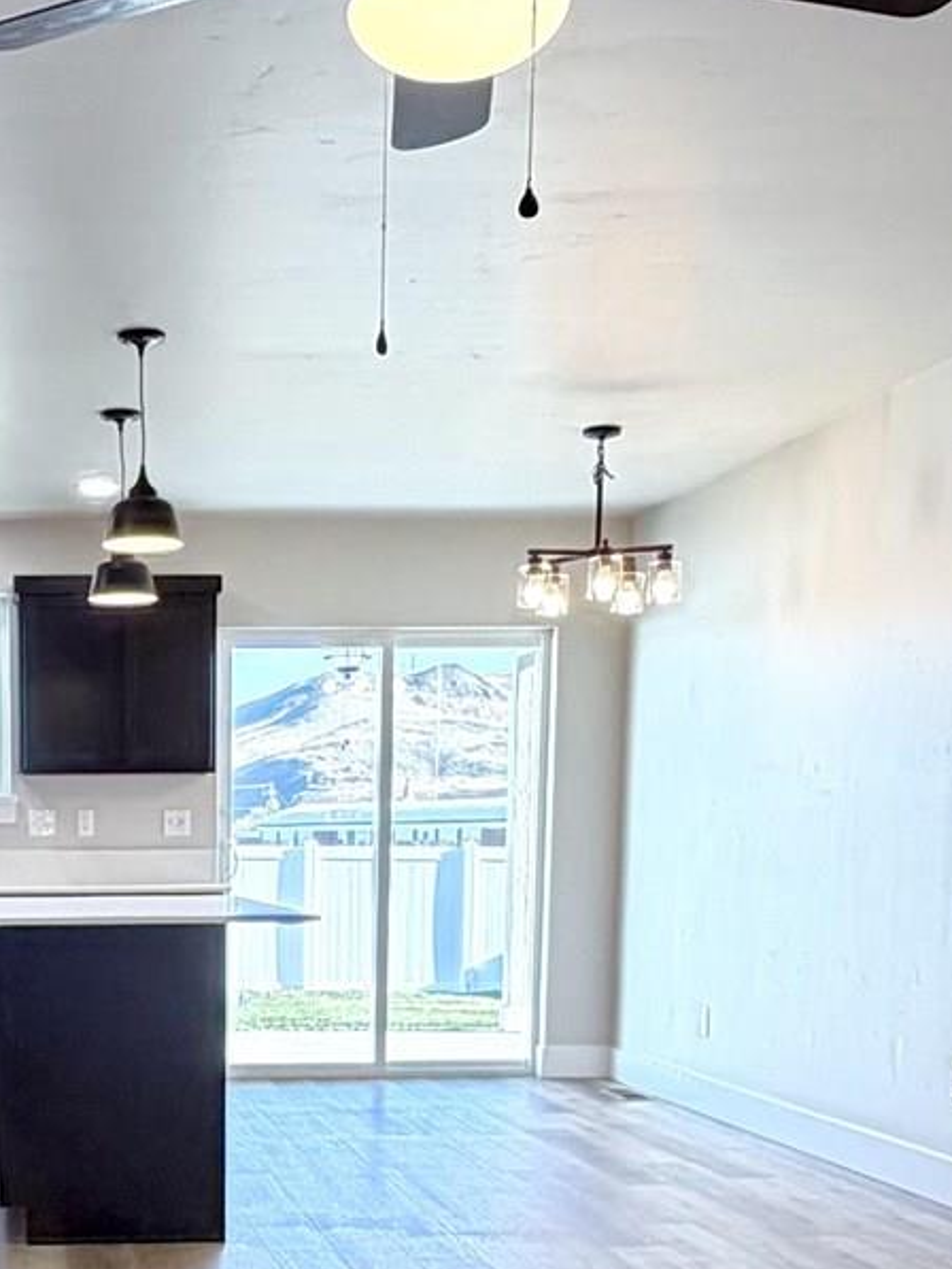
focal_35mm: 54
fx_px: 1979
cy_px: 1167
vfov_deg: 33.5
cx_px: 66
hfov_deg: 26.0
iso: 125
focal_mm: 2.22
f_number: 2.2
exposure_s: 1/120
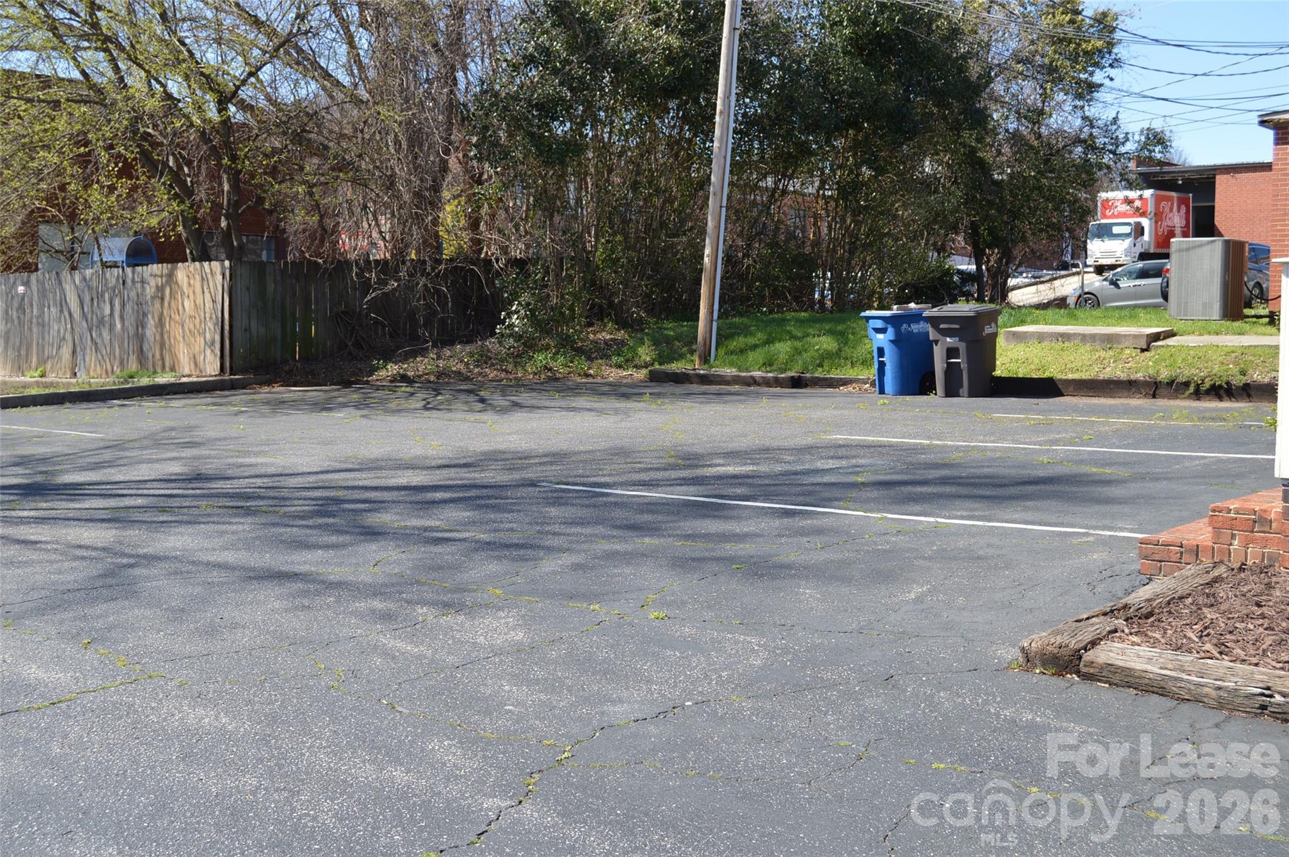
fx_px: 1502
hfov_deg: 46.4
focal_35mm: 42
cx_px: 644
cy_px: 428
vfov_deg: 31.8
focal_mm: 28
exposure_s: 1/160
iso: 100
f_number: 6.3
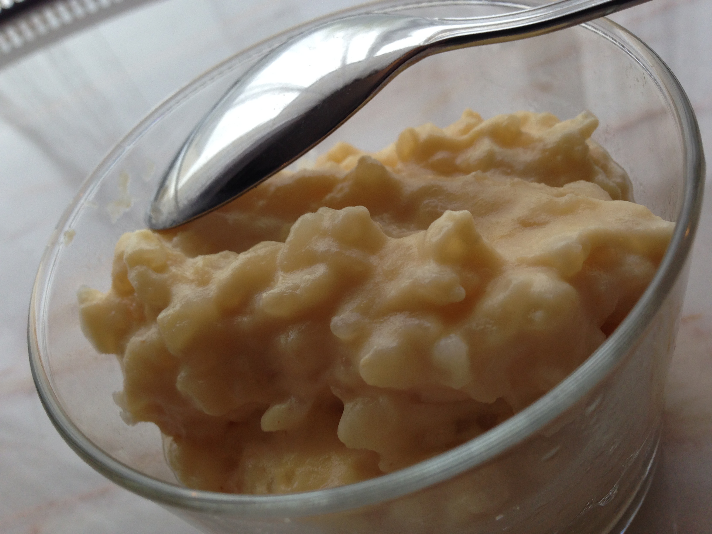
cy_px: 267
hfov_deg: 55.4
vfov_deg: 42.9
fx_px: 679
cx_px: 356
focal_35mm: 33
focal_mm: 4.12
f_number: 2.4
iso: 50
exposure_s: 1/60
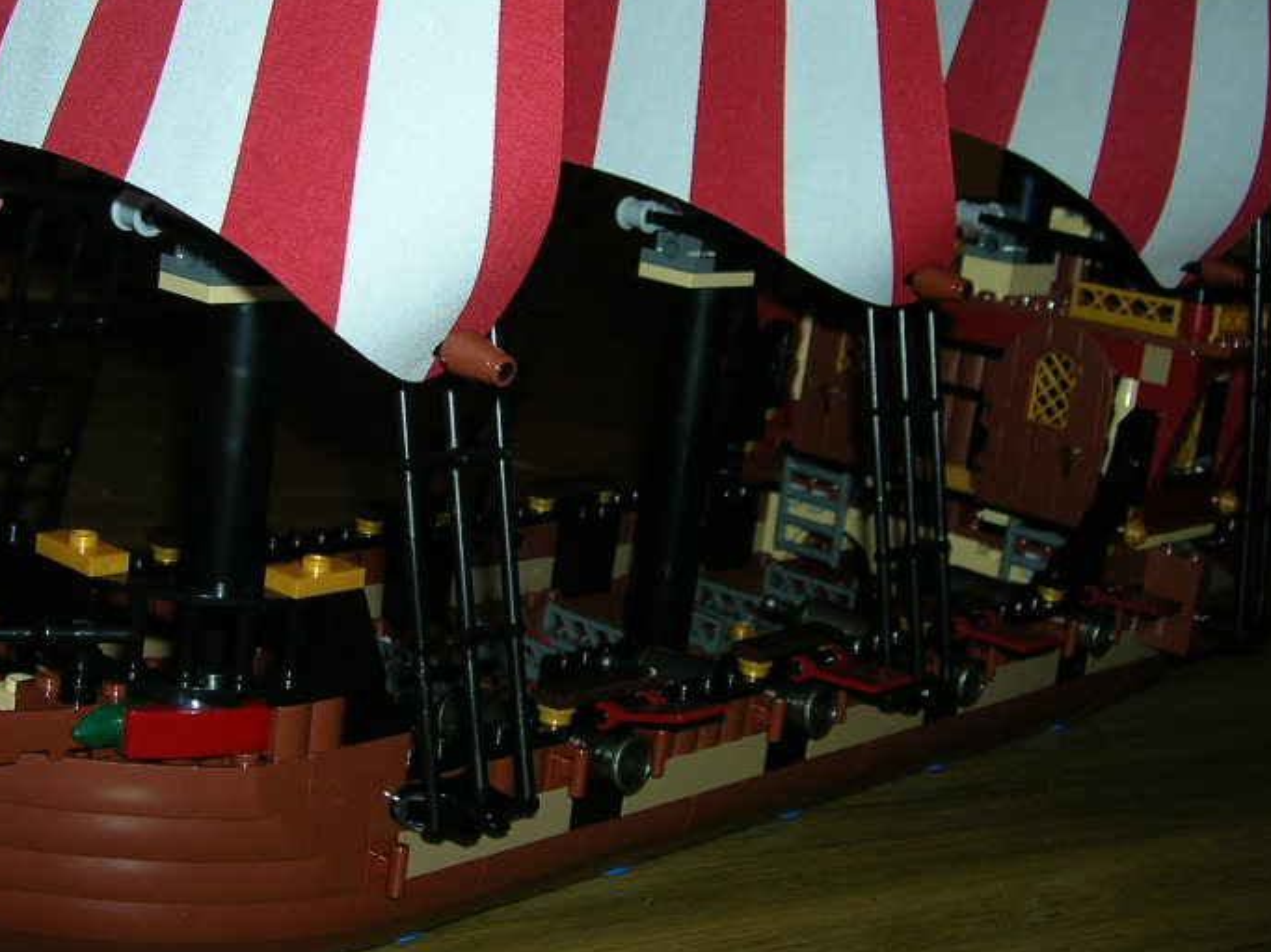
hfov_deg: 33.6
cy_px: 452
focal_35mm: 57
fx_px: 2093
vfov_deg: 25.6
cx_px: 460
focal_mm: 6.4
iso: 50
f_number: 3
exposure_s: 1/60.1
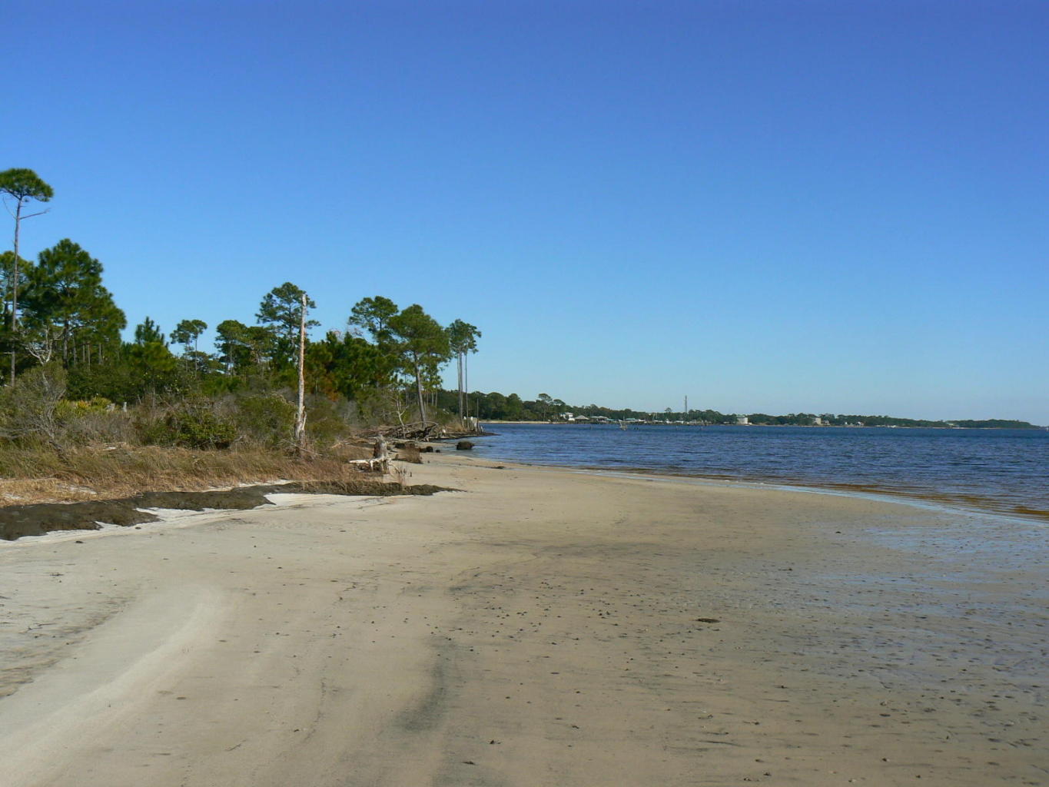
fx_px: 1091
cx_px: 524
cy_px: 394
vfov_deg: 39.7
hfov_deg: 51.4
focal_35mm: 36
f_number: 8
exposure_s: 1/400
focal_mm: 6
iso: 80
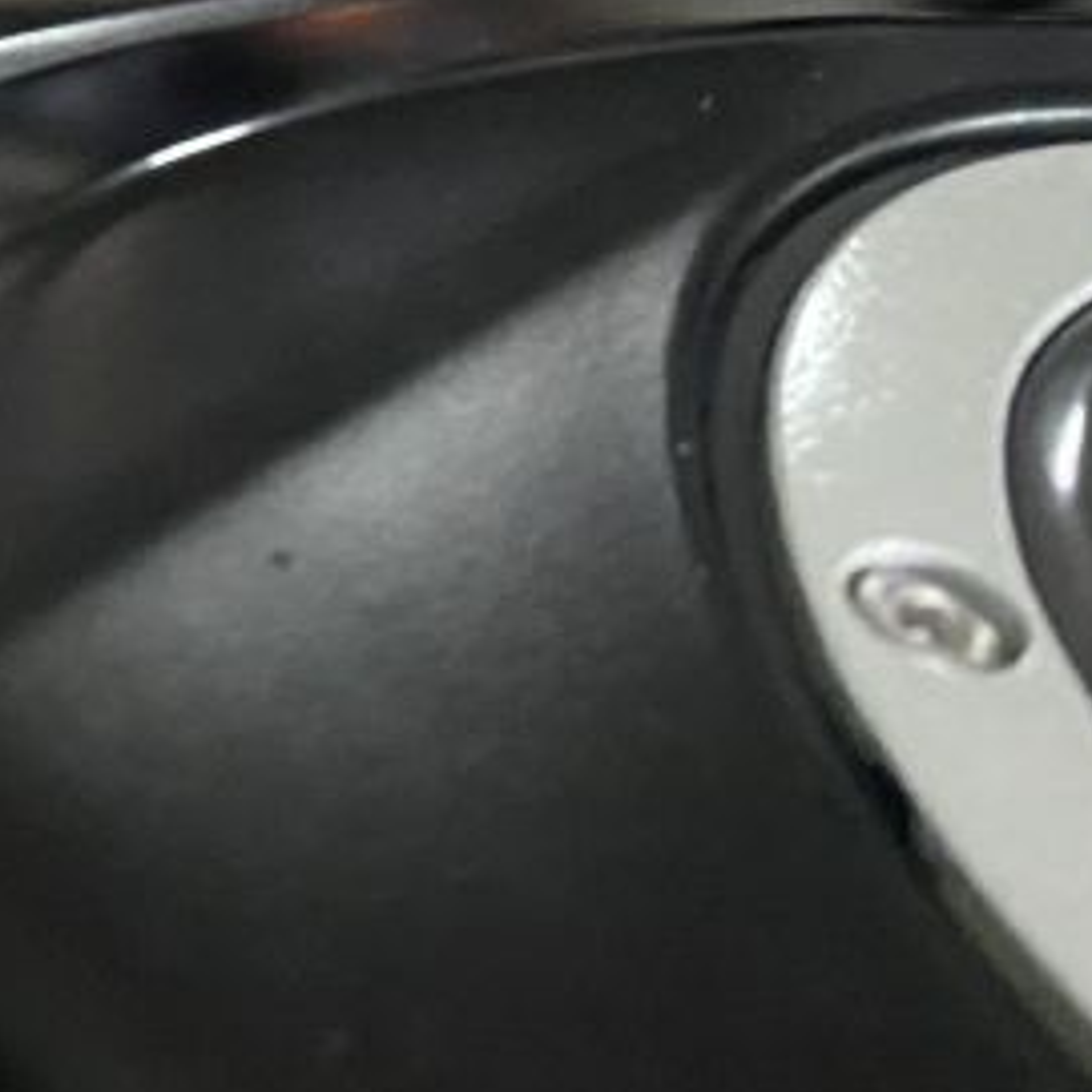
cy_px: -437
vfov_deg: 17.7
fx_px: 3212
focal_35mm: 90
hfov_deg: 17.4
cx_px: -524
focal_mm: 4.25
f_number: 1.8
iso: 640
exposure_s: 1/25
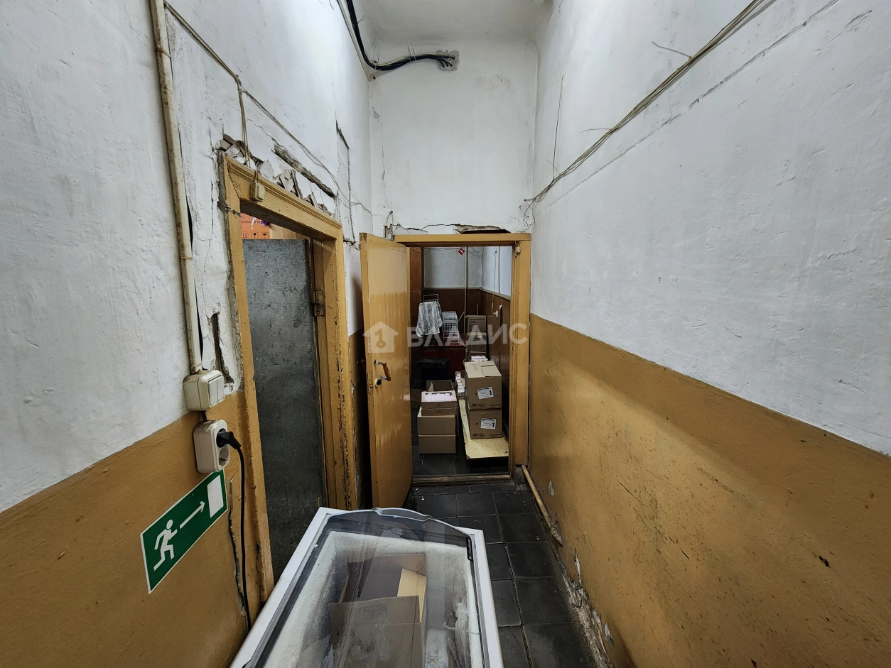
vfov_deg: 89.9
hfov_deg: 106.2
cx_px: 446
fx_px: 335
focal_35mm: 13
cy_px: 334
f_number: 2.2
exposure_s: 1/33.3
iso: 320
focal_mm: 2.2
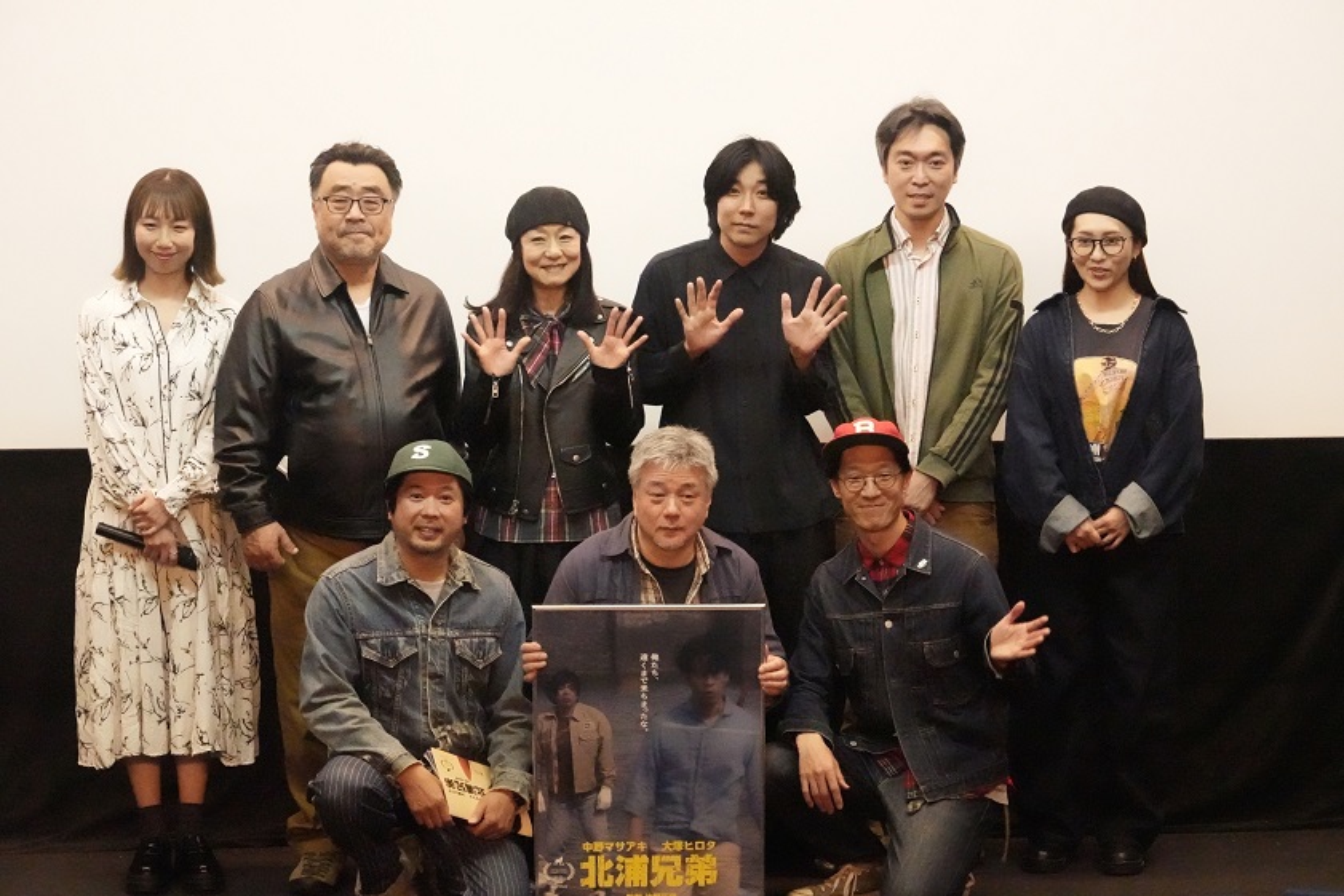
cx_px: 672
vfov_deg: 12.1
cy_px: 448
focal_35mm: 113
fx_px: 4219
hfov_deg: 18.1
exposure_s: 1/250
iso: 51200
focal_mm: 113
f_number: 6.3
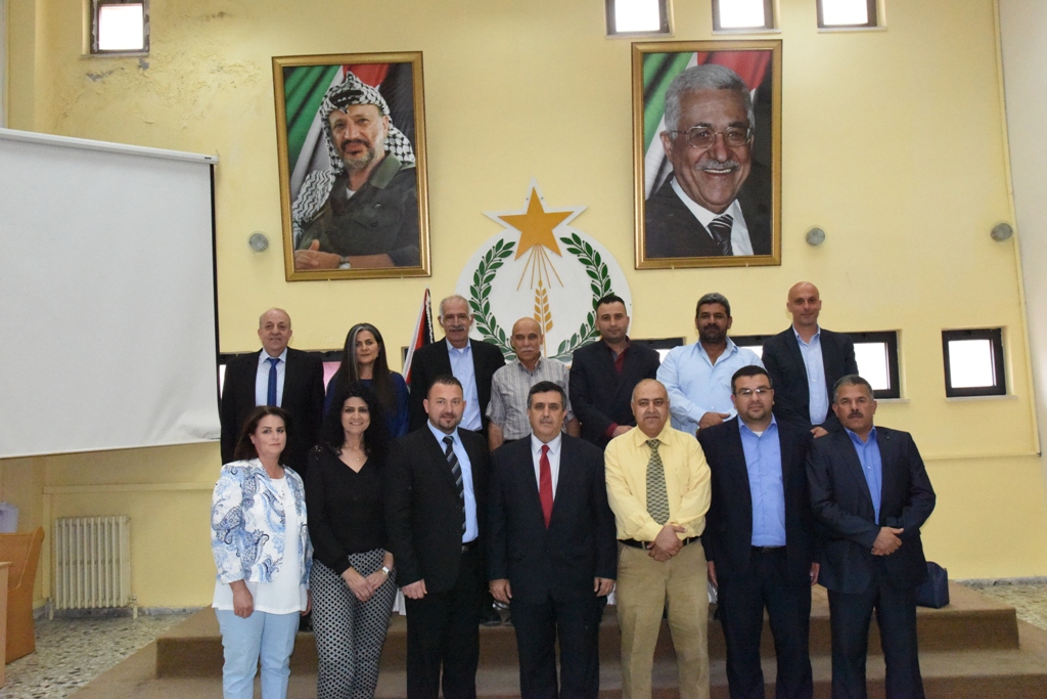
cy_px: 350
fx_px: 873
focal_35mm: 30
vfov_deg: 43.6
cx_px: 524
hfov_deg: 61.9
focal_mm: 30
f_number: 11
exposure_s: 1/250
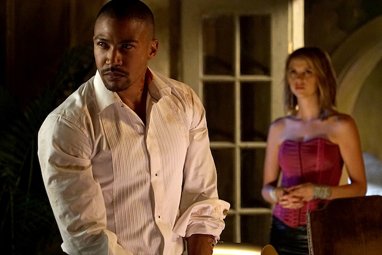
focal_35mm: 152
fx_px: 1613
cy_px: 128
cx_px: 191
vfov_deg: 9.0
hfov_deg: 13.5
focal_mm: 152
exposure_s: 1/60
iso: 10000
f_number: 6.3
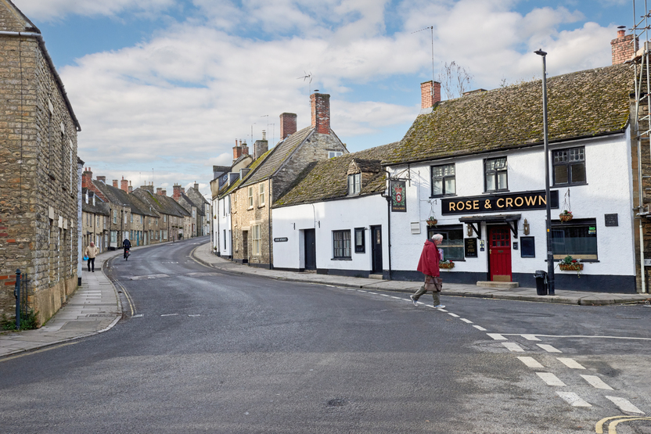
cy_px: 217
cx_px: 326
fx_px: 633
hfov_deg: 54.4
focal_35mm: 35
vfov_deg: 37.9
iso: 2000
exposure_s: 1/200
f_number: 16
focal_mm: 35
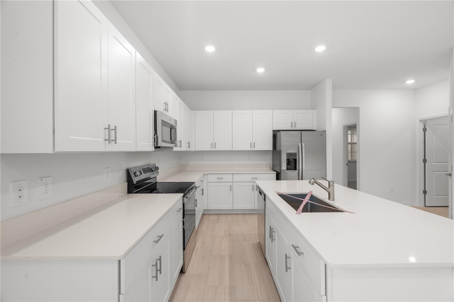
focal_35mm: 16
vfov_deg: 73.7
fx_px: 202
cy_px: 151
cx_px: 227
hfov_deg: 96.7
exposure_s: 1/2.5
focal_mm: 16
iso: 320
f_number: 9
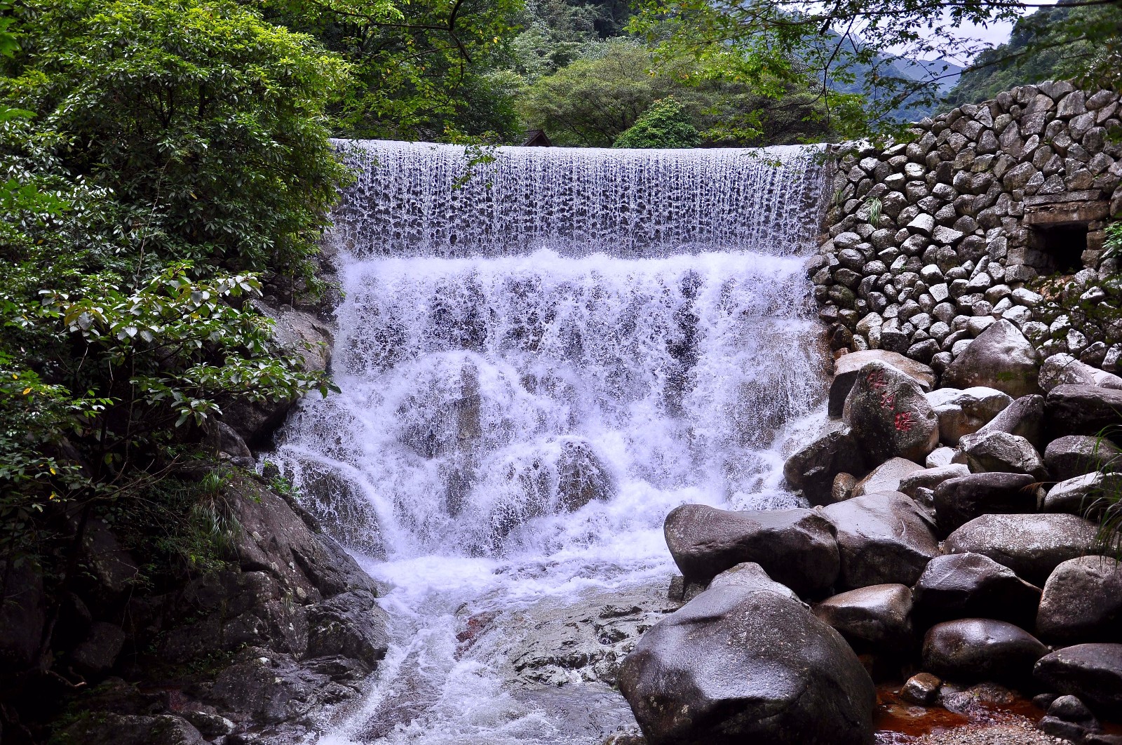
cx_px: 561
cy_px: 372
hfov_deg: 49.6
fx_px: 1214
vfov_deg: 34.1
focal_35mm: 39
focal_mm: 26
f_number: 4
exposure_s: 1/1250
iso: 200
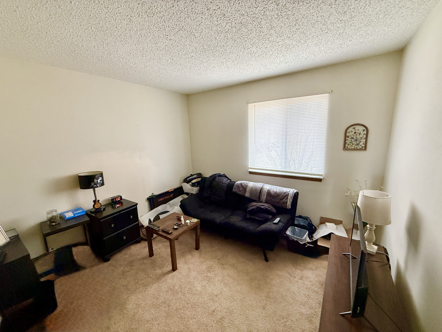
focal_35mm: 14
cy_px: 166
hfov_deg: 102.1
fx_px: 179
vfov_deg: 85.7
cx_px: 221
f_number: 2.2
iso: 400
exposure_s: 1/71
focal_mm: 2.22
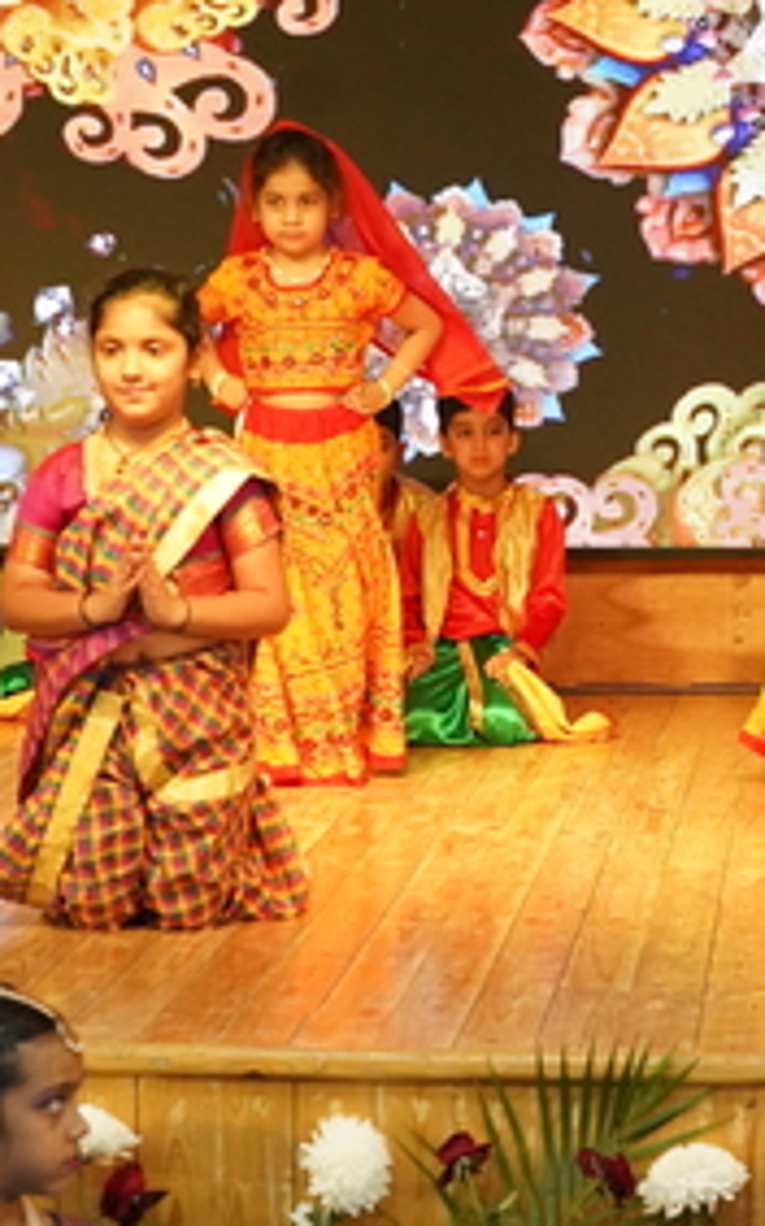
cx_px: 880
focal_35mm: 119
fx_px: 3974
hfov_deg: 10.8
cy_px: 363
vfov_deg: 17.5
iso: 10000
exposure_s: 1/400
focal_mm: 47
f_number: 5.6
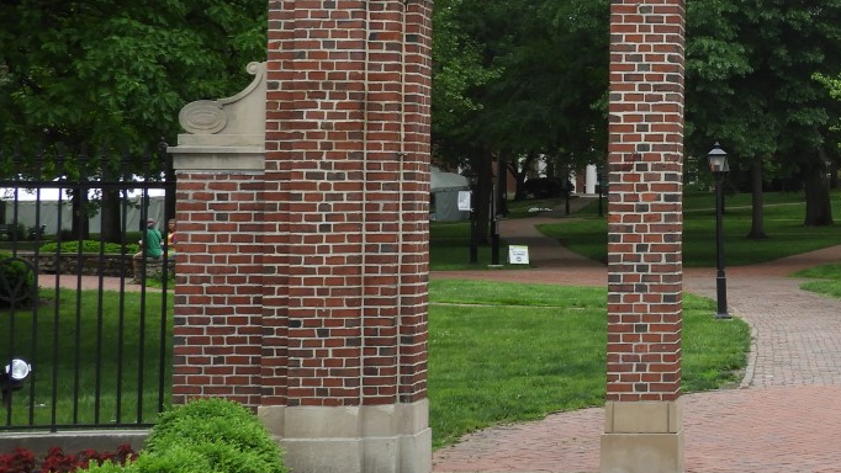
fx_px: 2052
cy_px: 87
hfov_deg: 22.1
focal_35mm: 92
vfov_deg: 13.1
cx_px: 877
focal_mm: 7.2
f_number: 3.8
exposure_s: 1/250
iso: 100
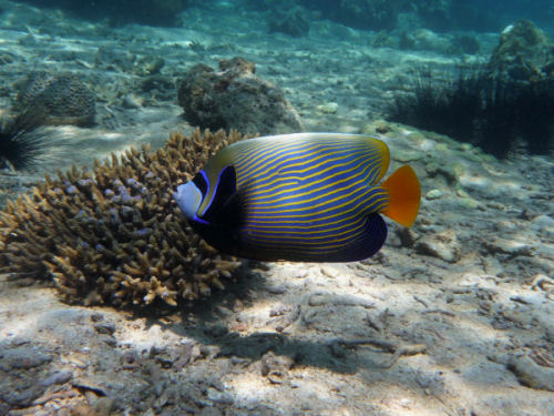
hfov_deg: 42.1
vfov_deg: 32.2
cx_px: 277
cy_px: 208
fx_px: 720
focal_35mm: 45
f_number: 4.1
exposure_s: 1/400
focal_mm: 7.6
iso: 100
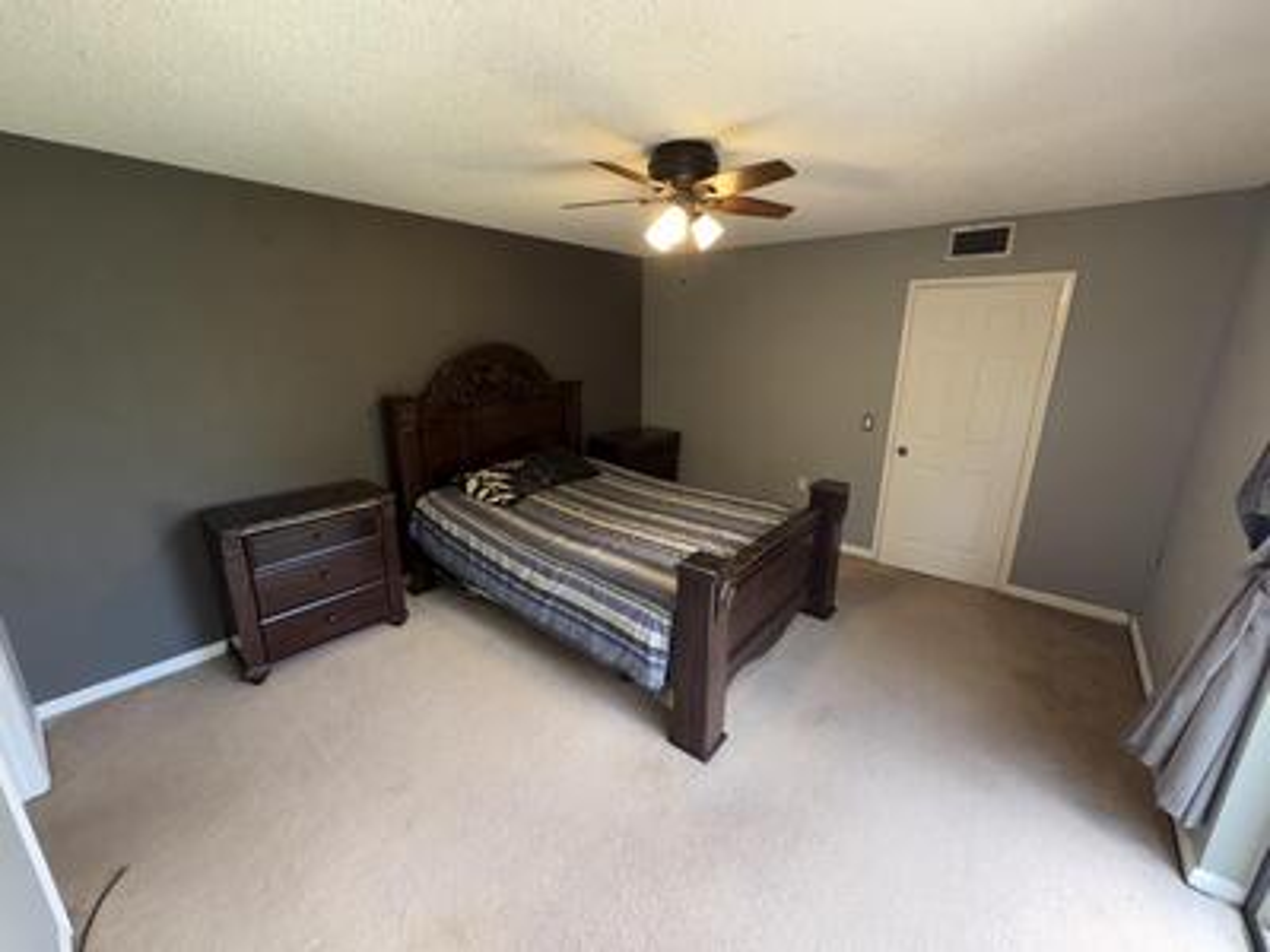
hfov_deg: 102.1
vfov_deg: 85.7
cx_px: 635
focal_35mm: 14
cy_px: 476
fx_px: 514
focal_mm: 2.22
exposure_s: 1/60
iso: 125
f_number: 2.2
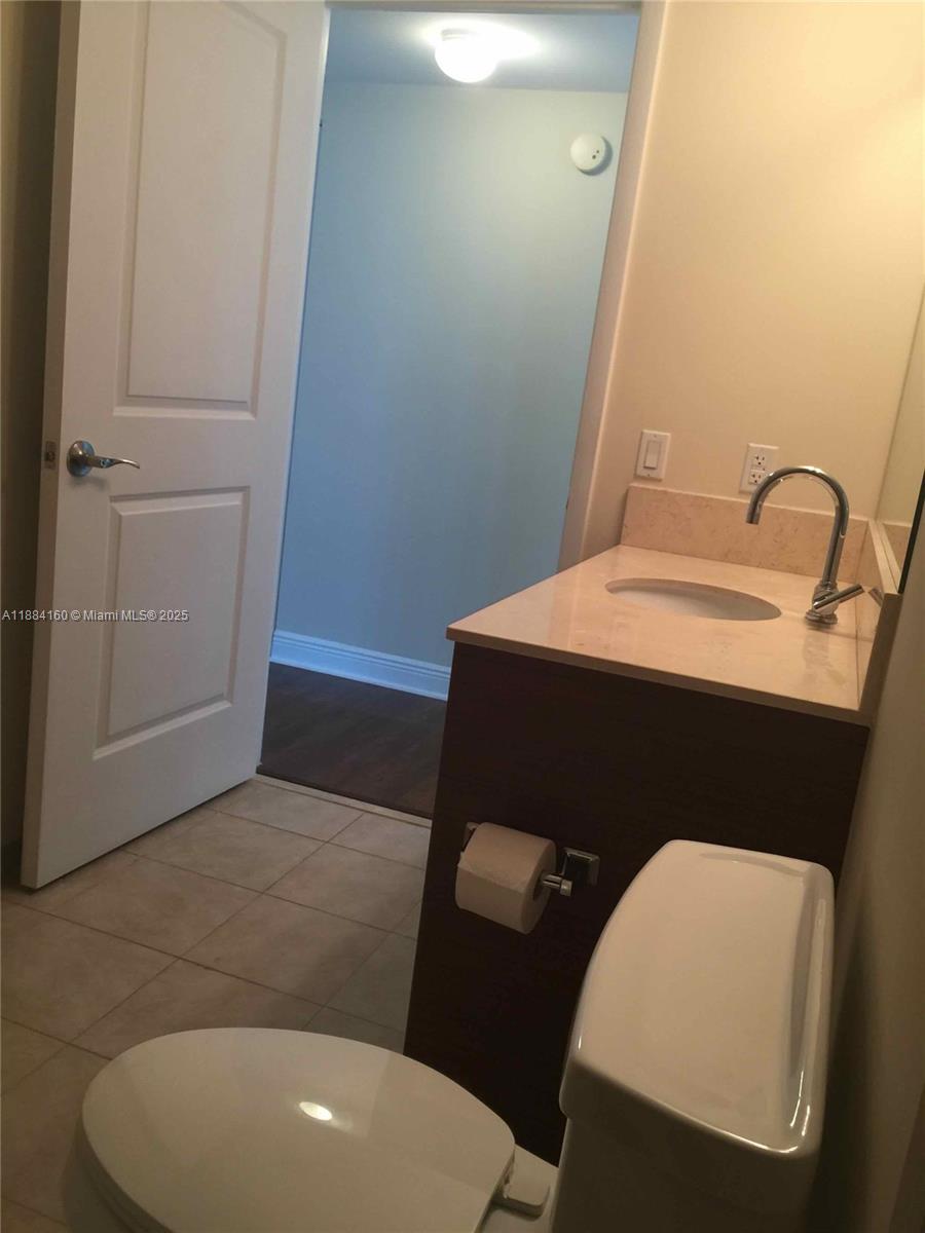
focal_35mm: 29
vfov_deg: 61.7
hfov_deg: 48.2
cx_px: 462
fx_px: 1033
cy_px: 616
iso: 32
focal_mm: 4.15
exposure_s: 1/15
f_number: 2.2
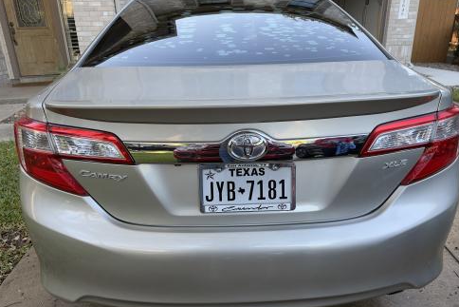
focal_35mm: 26
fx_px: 332
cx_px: 230
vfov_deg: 49.6
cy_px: 161
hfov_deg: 69.4
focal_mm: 6.76
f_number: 1.78
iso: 64
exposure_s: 1/240
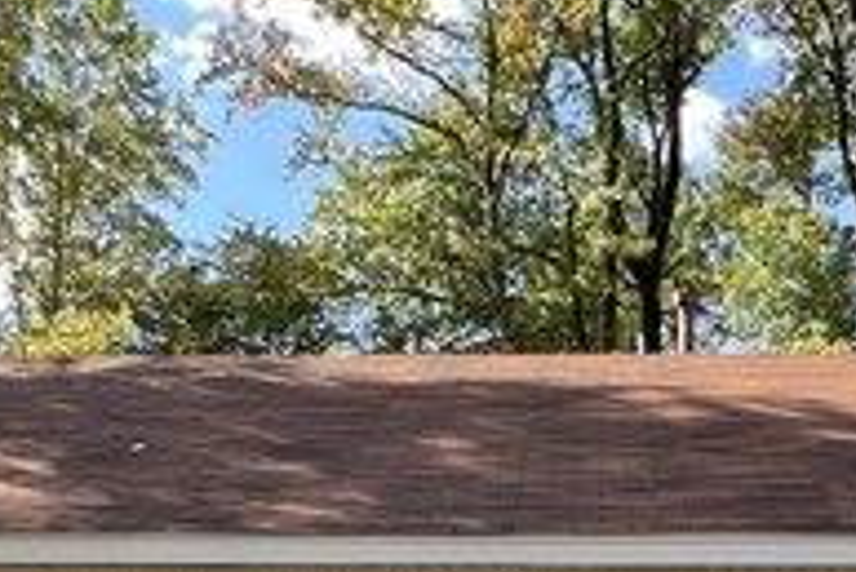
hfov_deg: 35.4
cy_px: 692
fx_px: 1333
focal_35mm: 56
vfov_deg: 22.3
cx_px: 528
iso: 32
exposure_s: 1/161
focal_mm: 1.57
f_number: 1.8
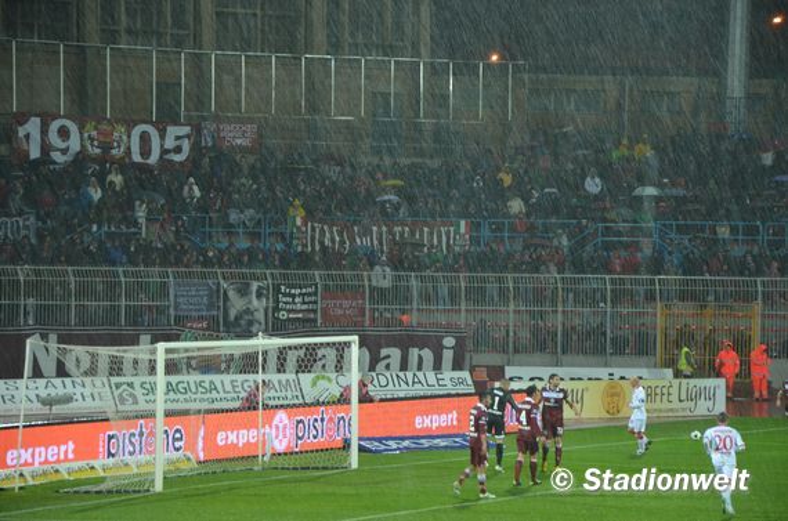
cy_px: 260
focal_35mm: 158
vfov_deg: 8.7
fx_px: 3439
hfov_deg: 13.1
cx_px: 394
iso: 800
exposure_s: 1/60
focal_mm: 105
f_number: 5.6
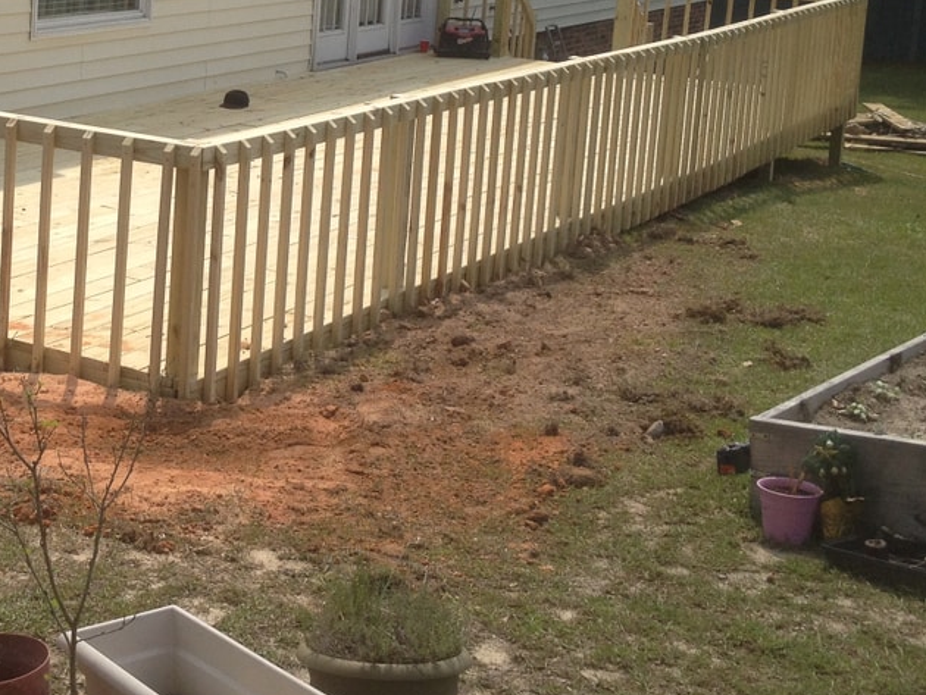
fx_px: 1980
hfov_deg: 25.3
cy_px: 62
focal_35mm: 74
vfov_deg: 19.5
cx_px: 57
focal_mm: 4.28
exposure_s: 1/1727
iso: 64
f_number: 2.4
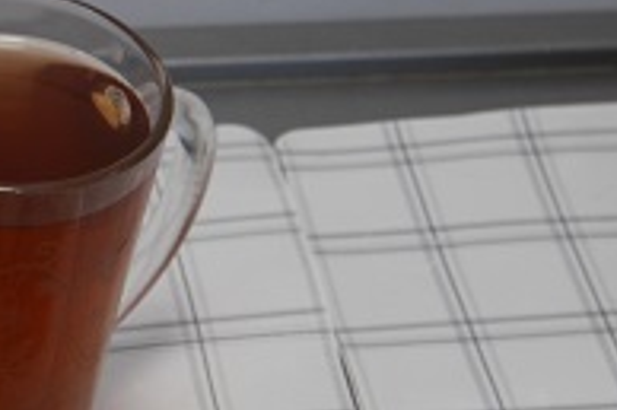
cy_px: 642
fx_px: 2637
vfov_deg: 8.7
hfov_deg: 12.8
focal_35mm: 154
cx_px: -251
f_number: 4.5
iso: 400
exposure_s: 1/50
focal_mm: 30
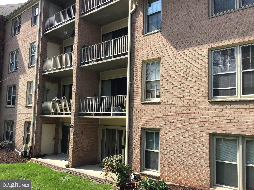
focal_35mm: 31
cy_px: 95
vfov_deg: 45.4
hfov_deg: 58.4
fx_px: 227
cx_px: 127
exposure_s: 1/522
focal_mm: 3.3
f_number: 2.4
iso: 25
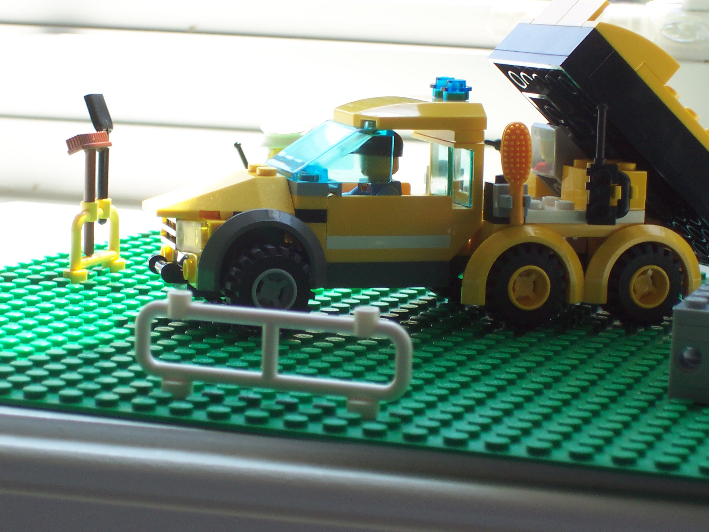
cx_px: 354
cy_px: 266
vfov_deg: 13.3
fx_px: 2273
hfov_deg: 17.7
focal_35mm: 111
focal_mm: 16.8
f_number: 4.8
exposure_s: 1/90
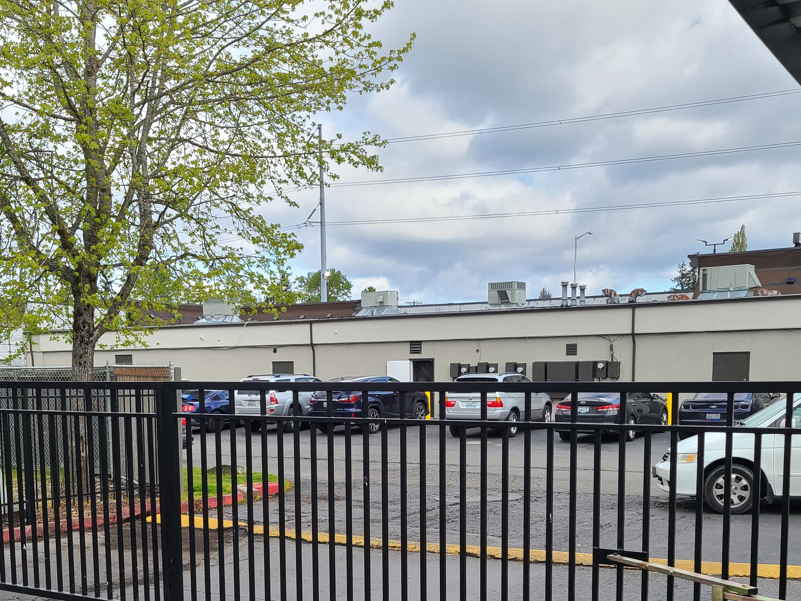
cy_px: 477
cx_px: 383
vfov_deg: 32.7
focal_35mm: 43
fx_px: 995
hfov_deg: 43.8
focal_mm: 5.4
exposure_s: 1/1132
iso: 40
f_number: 1.8
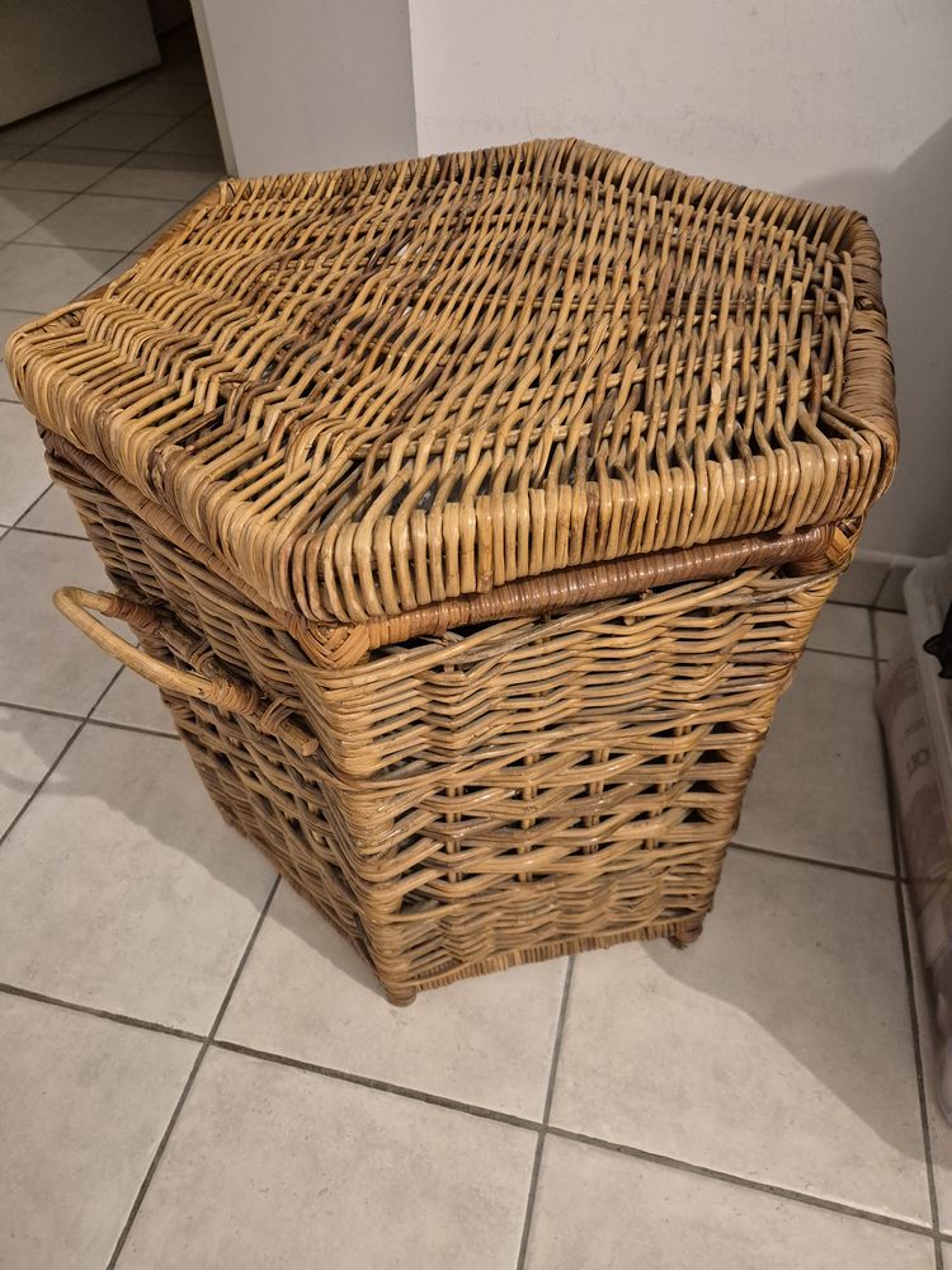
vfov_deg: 73.9
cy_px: 635
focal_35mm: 23
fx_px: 843
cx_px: 476
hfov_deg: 58.9
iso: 1250
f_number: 1.8
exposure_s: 1/100
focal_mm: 5.4
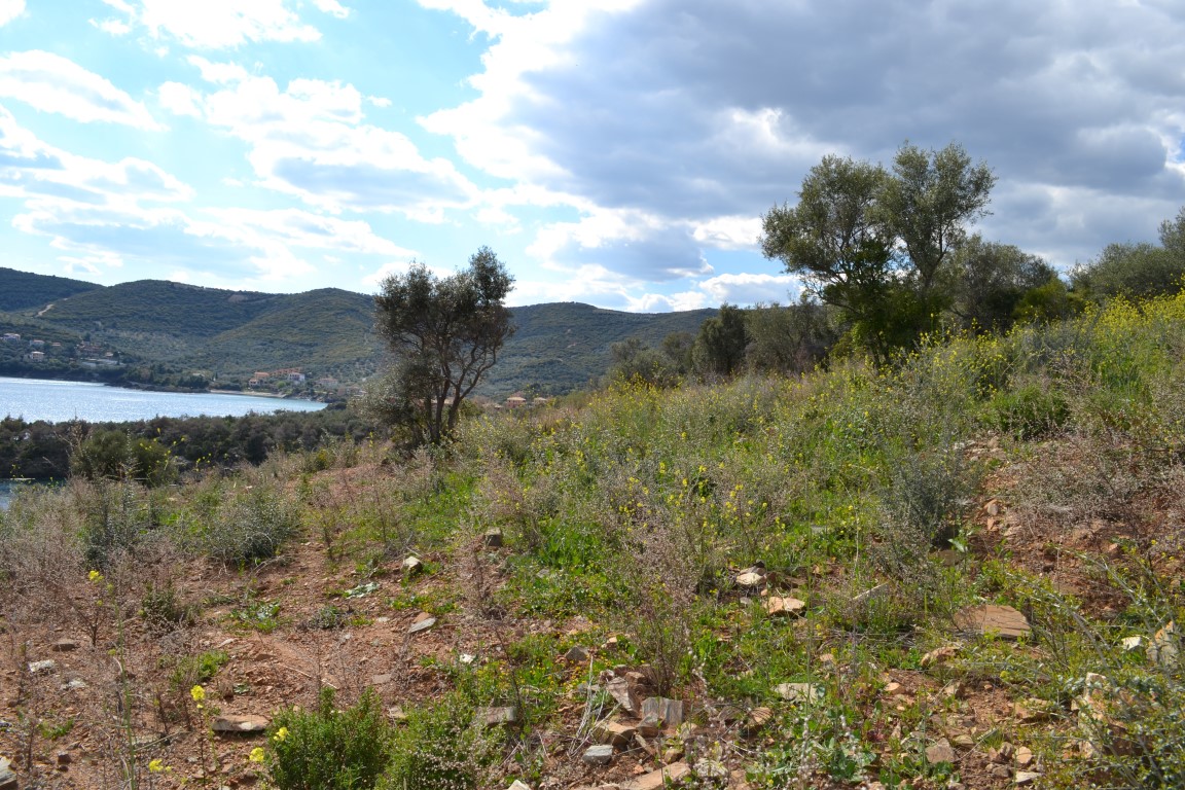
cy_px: 395
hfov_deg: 67.4
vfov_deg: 47.9
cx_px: 592
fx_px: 889
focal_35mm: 27
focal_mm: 18
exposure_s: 1/200
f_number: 10
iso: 100
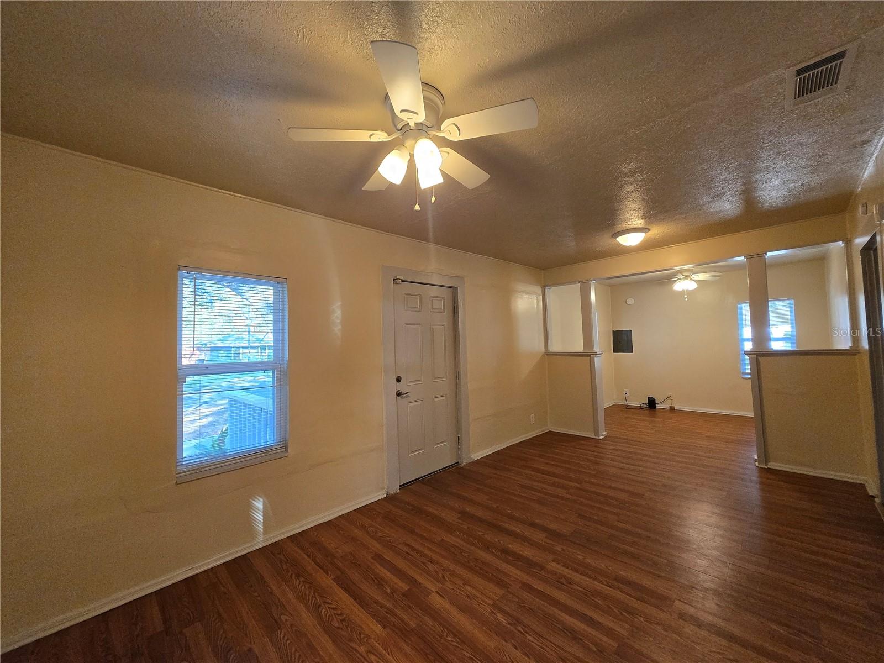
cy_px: 332
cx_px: 442
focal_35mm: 13
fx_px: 332
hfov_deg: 106.2
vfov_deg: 89.9
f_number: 2.2
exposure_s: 1/60
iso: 200
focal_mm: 1.7
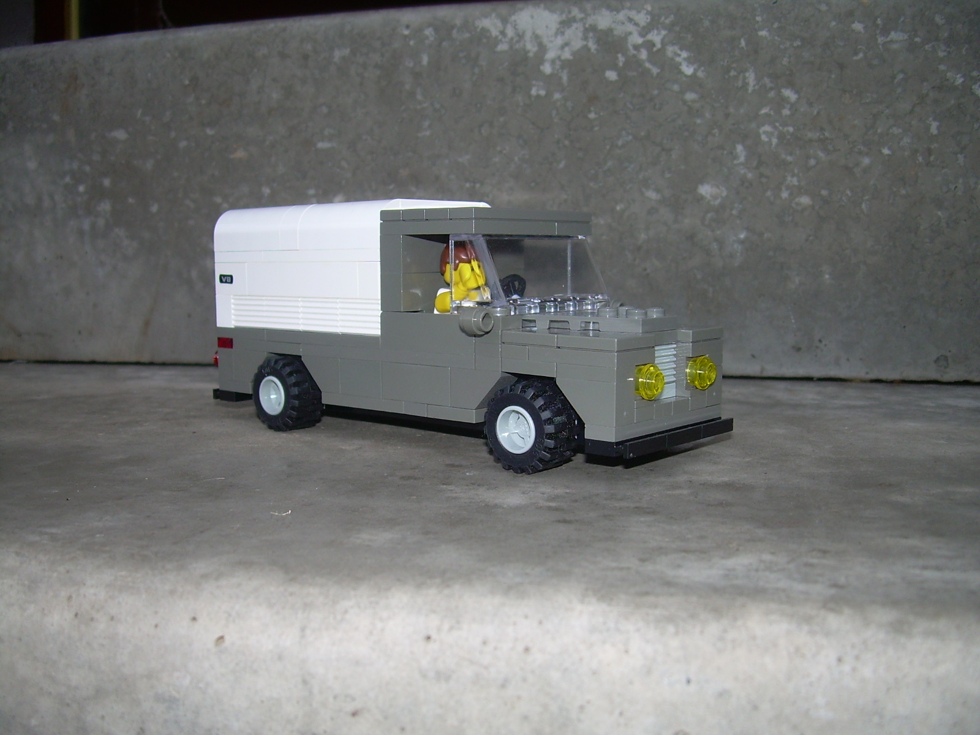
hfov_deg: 49.0
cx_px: 490
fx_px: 1076
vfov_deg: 37.7
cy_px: 368
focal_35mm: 38
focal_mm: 6.3
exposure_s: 1/60
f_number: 2.8
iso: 50
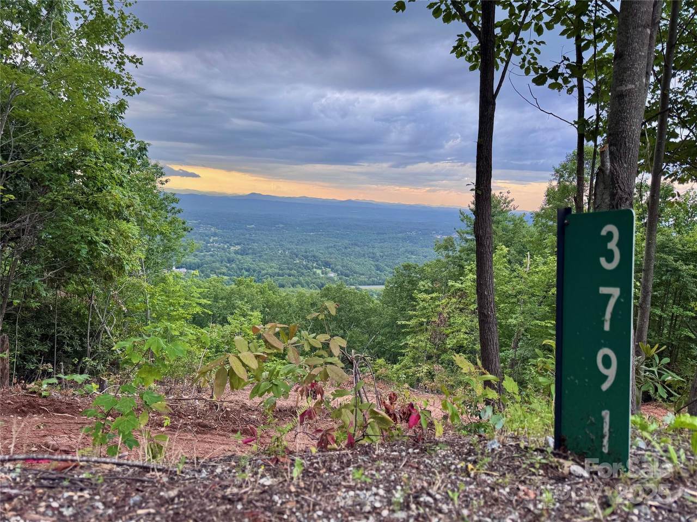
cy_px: 261
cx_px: 348
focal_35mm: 24
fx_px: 483
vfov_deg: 56.8
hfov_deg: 71.6
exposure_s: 1/121
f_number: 1.78
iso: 80
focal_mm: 6.76
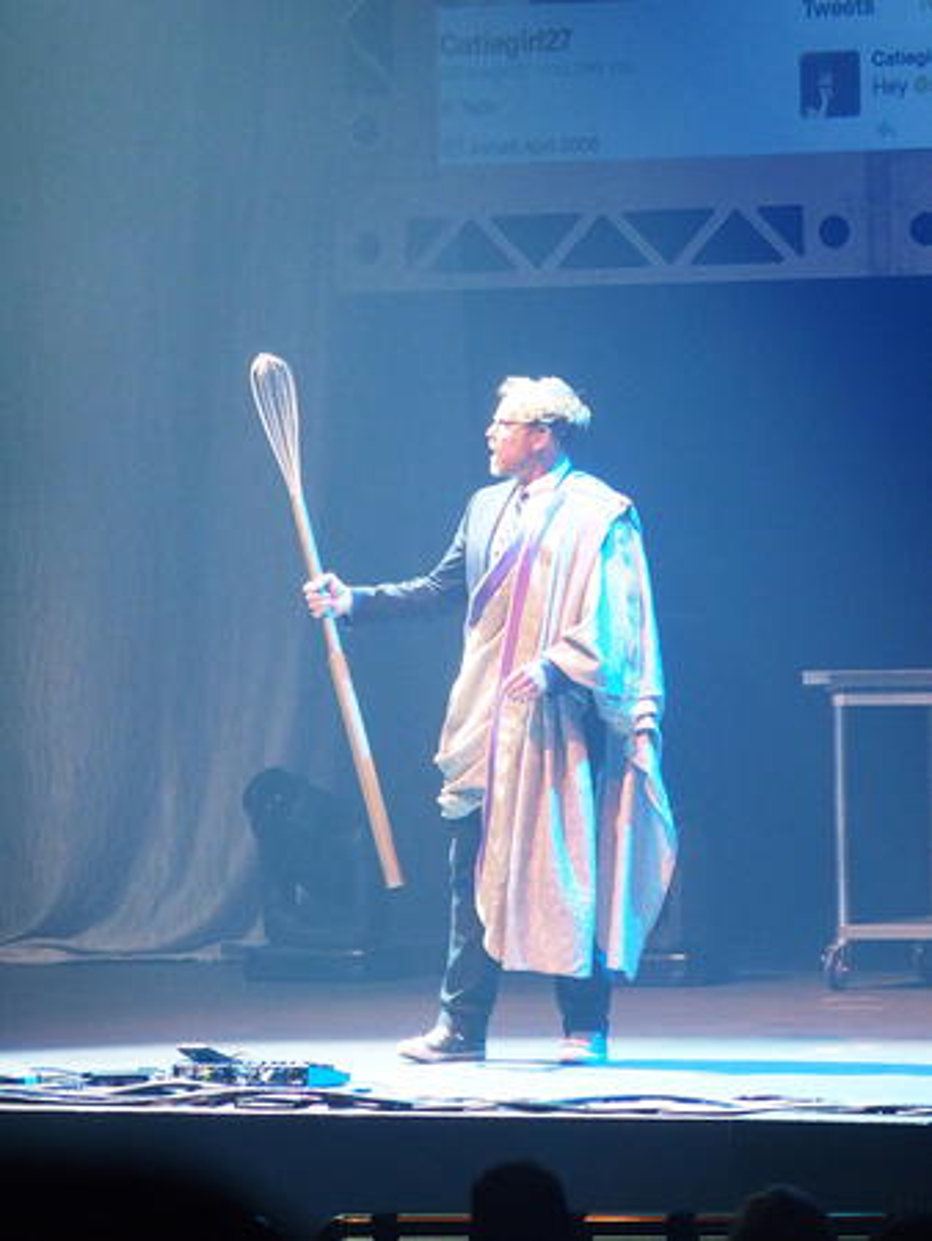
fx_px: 7890
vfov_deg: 9.0
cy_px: 620
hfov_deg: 6.8
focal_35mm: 220
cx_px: 466
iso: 1250
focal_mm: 46.7
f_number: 2.8
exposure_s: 1/50
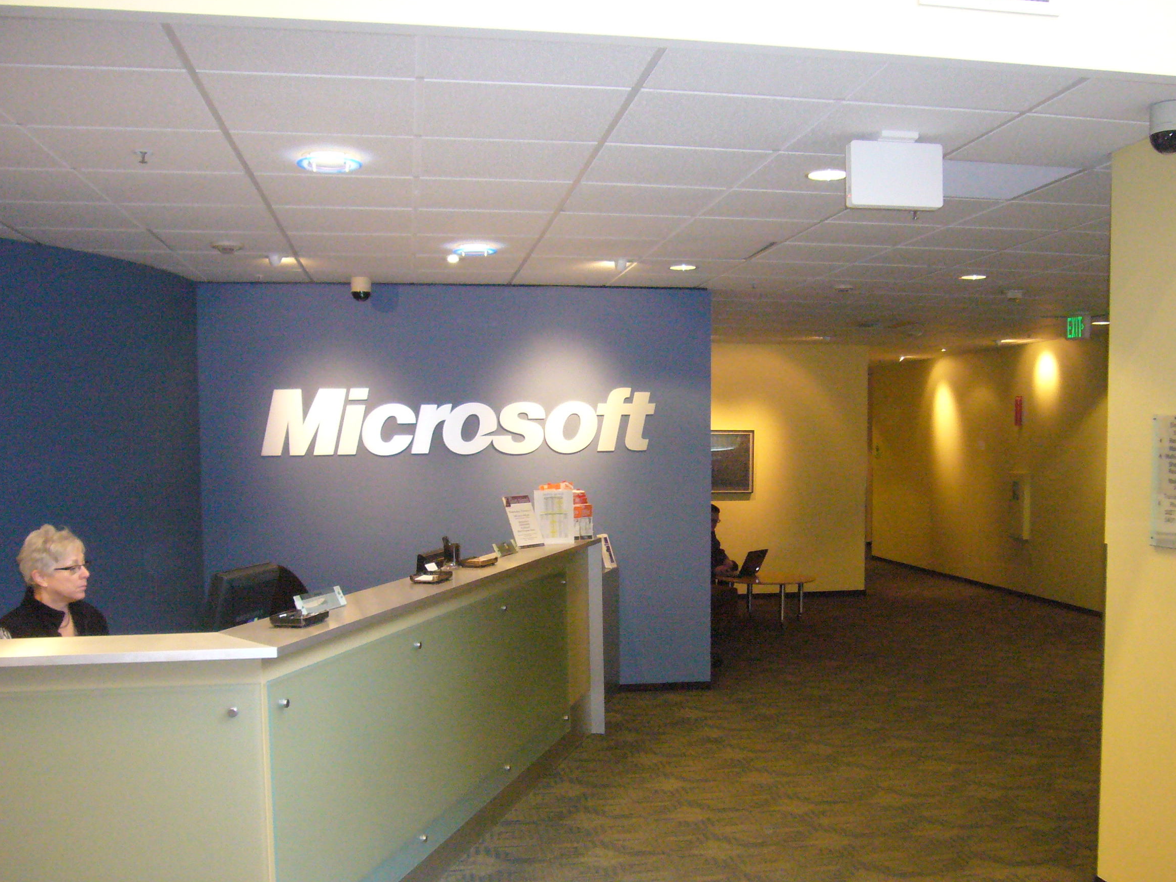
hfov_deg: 53.9
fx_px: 1155
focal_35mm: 34
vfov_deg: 41.6
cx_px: 628
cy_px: 528
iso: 400
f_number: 2.8
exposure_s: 1/30
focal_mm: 4.6
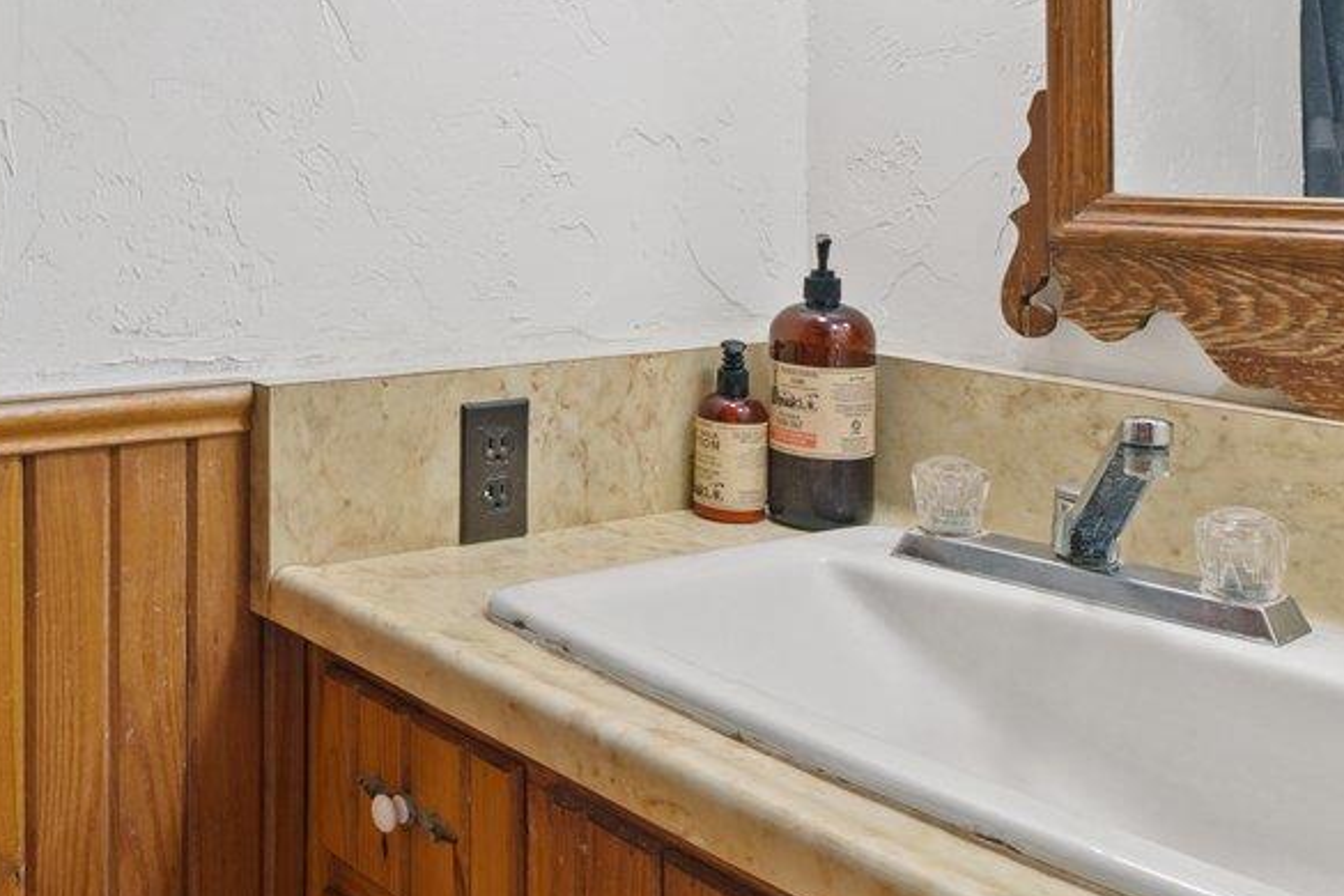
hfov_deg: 43.7
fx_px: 1568
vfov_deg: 30.7
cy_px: 123
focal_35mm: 42
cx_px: 223
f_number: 7.1
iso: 100
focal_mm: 12
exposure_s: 4
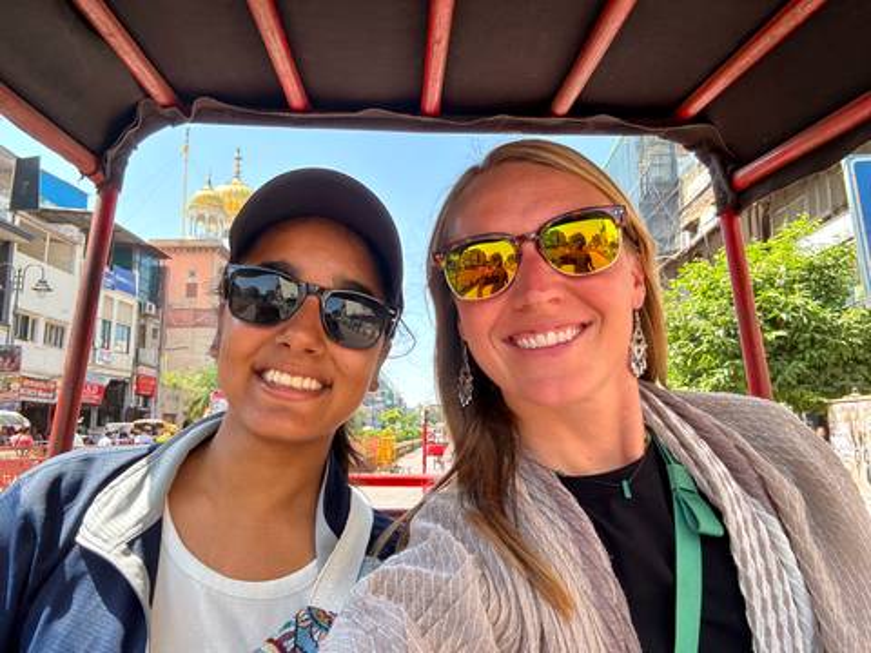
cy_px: 326
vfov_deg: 58.9
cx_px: 436
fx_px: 579
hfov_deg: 73.9
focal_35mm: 23
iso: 32
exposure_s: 1/172
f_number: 1.9
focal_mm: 2.69
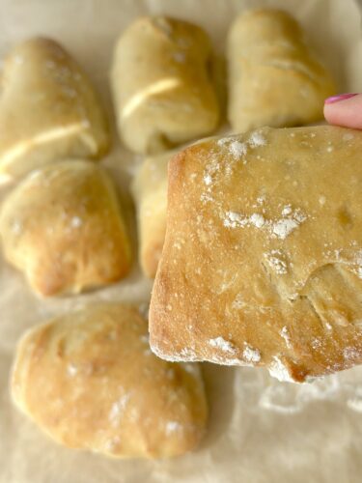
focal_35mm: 48
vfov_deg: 39.7
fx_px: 669
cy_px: 242
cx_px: 181
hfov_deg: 30.3
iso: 80
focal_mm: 6.86
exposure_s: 1/850
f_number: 1.78
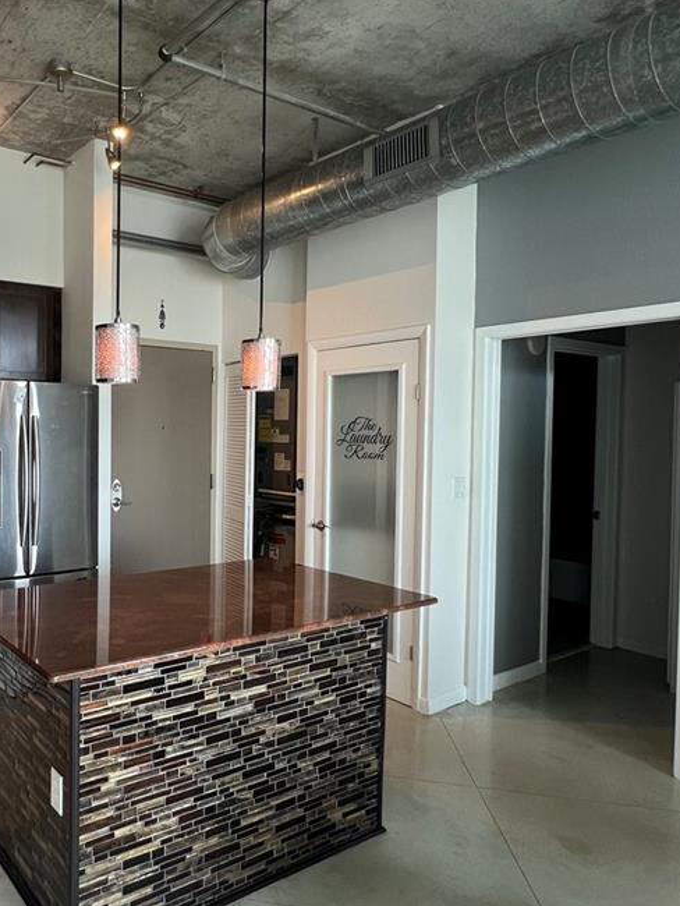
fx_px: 628
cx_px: 124
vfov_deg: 71.6
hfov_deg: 52.7
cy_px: 452
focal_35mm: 24
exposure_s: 1/120
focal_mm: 1.57
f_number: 1.8
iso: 200
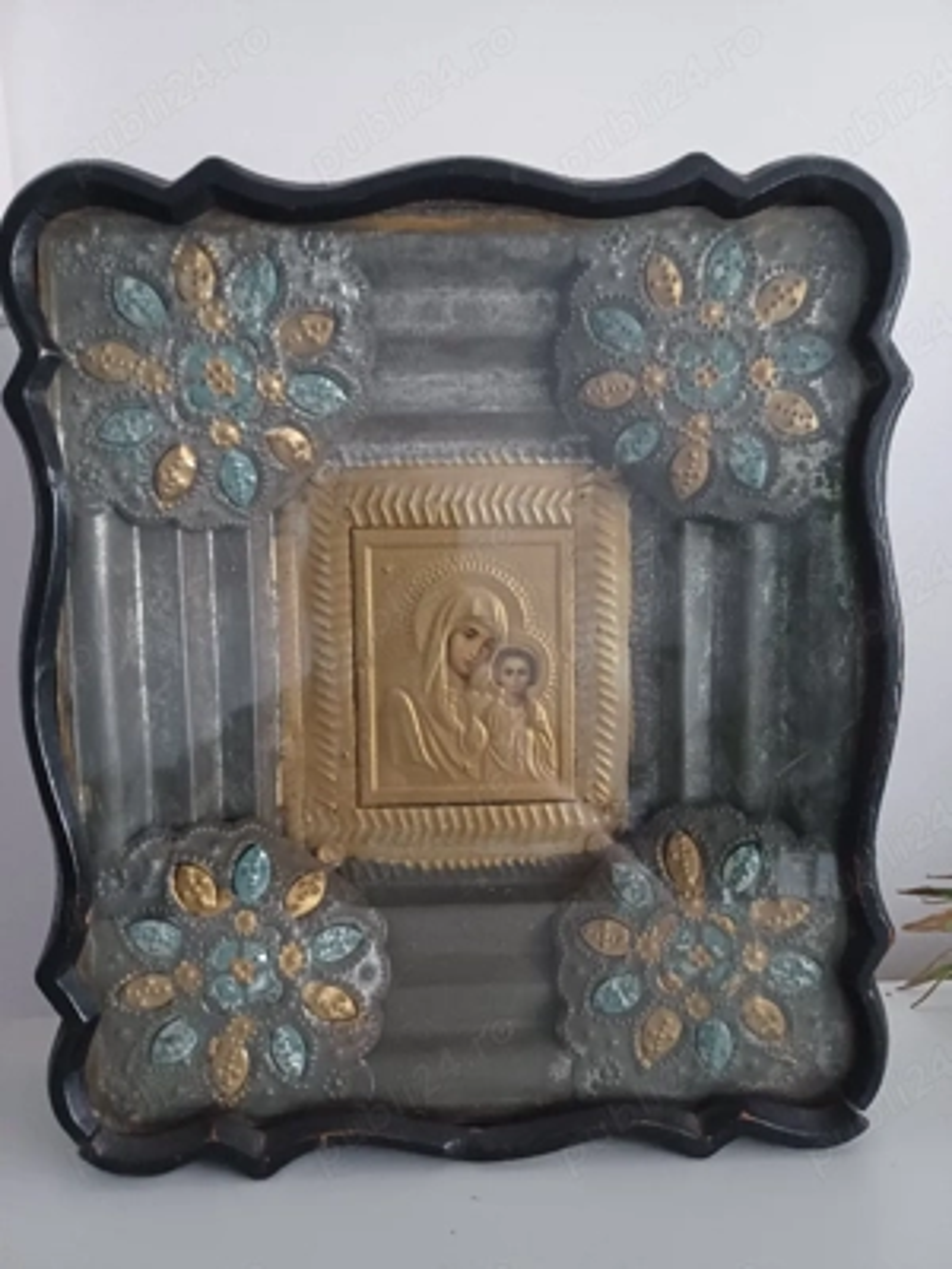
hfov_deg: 54.9
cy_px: 634
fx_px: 917
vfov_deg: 69.4
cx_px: 476
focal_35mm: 25
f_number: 1.8
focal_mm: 4.6
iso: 1000
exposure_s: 1/20
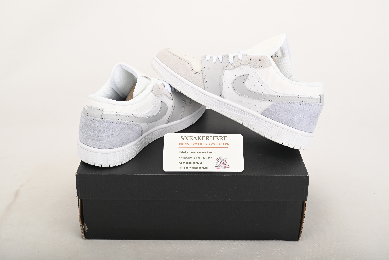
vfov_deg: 28.1
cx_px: 194
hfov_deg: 41.1
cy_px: 130
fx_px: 519
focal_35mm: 48
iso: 100
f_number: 11
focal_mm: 48
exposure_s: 1/200
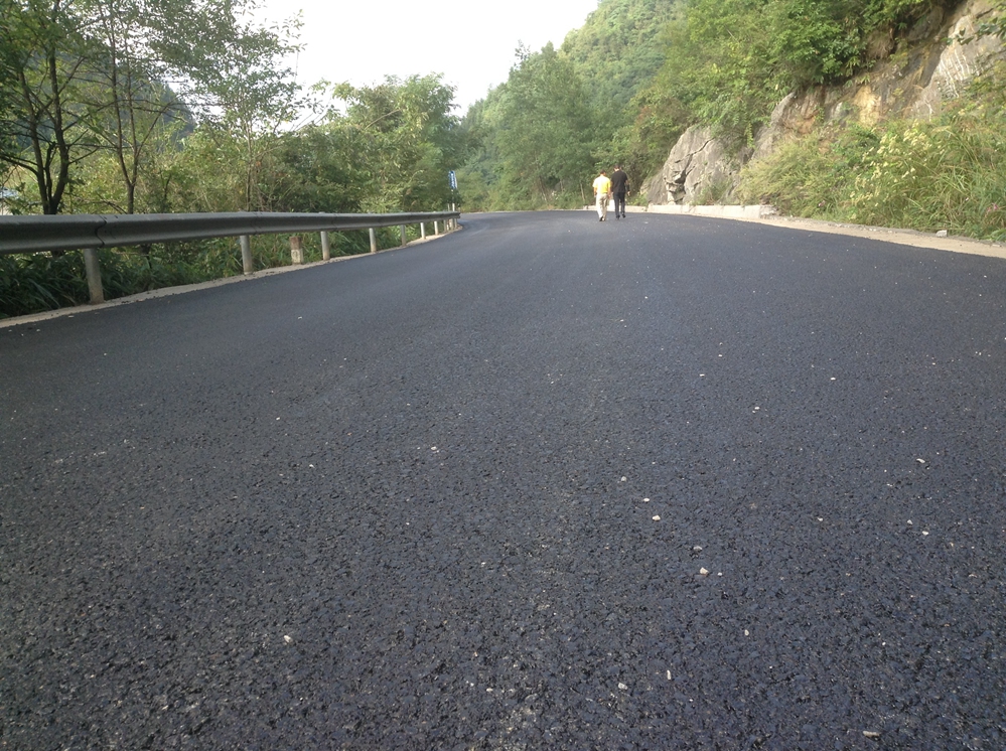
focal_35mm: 33
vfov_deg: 42.8
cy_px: 376
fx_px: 958
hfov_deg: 55.4
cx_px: 503
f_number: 2.4
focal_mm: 3.3
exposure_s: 1/179
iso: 32
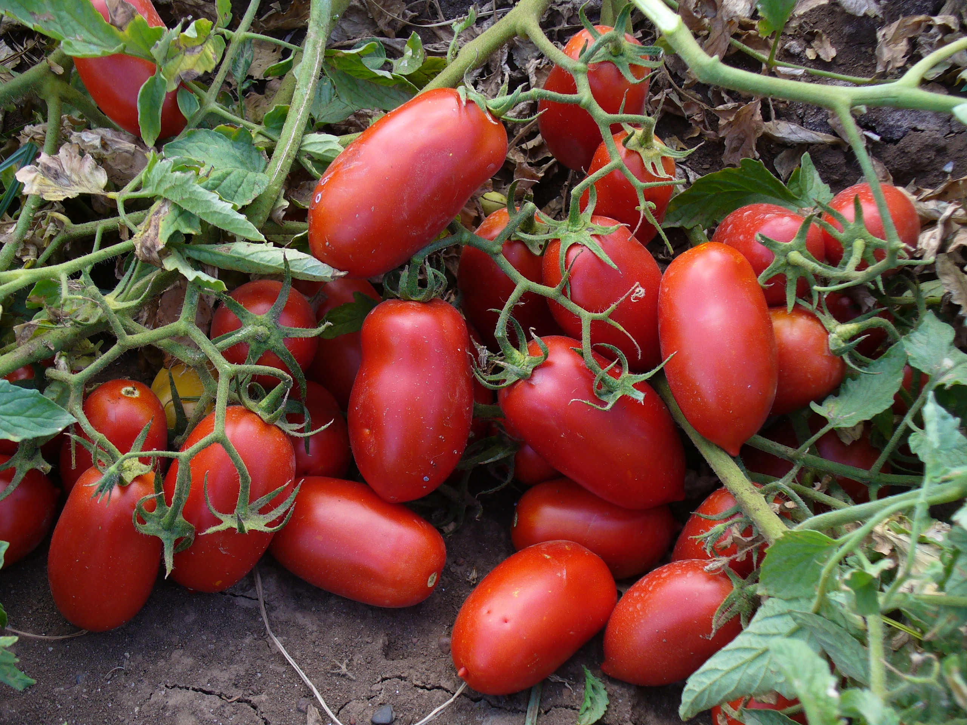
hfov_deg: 35.5
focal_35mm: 54
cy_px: 362
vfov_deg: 27.0
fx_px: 1508
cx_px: 484
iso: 80
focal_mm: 8.9
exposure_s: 1/200
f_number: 3.1
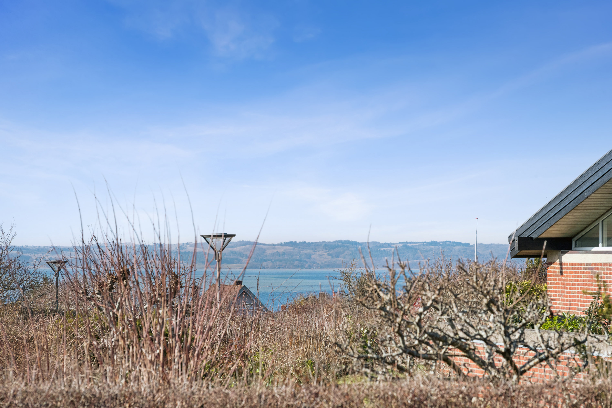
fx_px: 1717
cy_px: 204
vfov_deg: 13.6
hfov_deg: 20.2
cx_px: 306
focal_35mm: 101
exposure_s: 1/1000
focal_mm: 101
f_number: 8
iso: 400
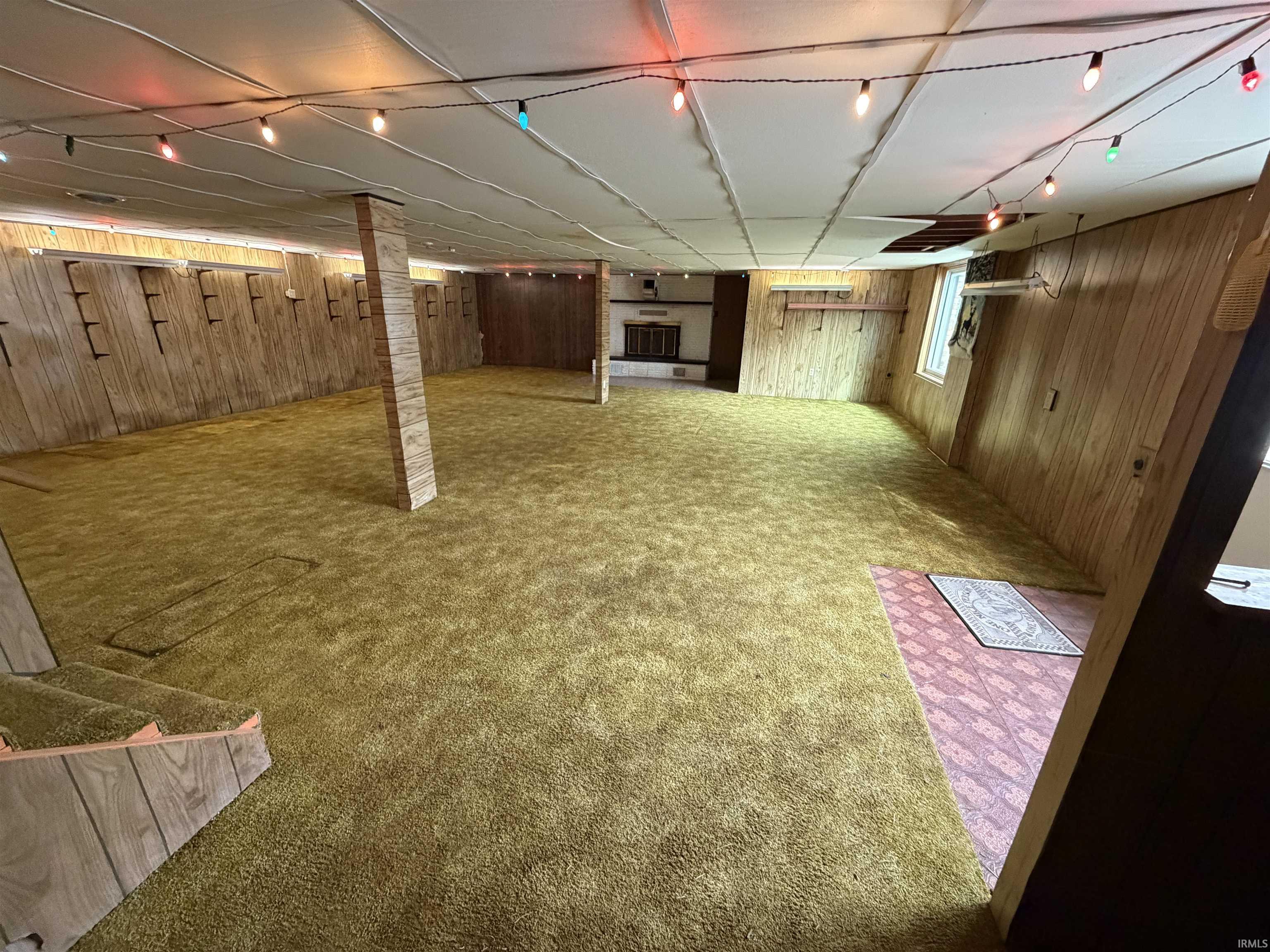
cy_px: 476
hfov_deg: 102.1
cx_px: 635
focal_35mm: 14
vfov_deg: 85.7
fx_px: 514
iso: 640
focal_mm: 2.22
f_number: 2.2
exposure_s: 1/60
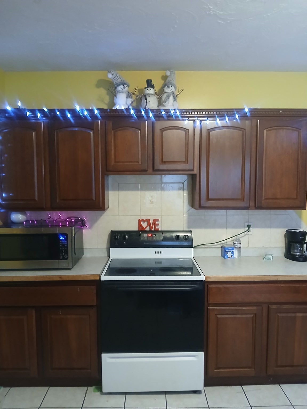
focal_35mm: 26
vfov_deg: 67.3
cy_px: 204
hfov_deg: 53.1
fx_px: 307
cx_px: 154
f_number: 1.8
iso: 500
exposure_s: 1/20
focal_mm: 3.98
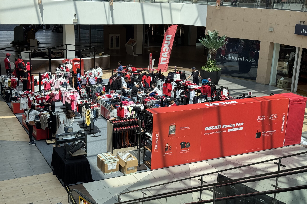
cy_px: 99
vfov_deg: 27.0
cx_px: 154
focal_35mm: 50
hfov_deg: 39.6
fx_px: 426
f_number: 1.78
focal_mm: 6.76
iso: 64
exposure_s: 1/2415
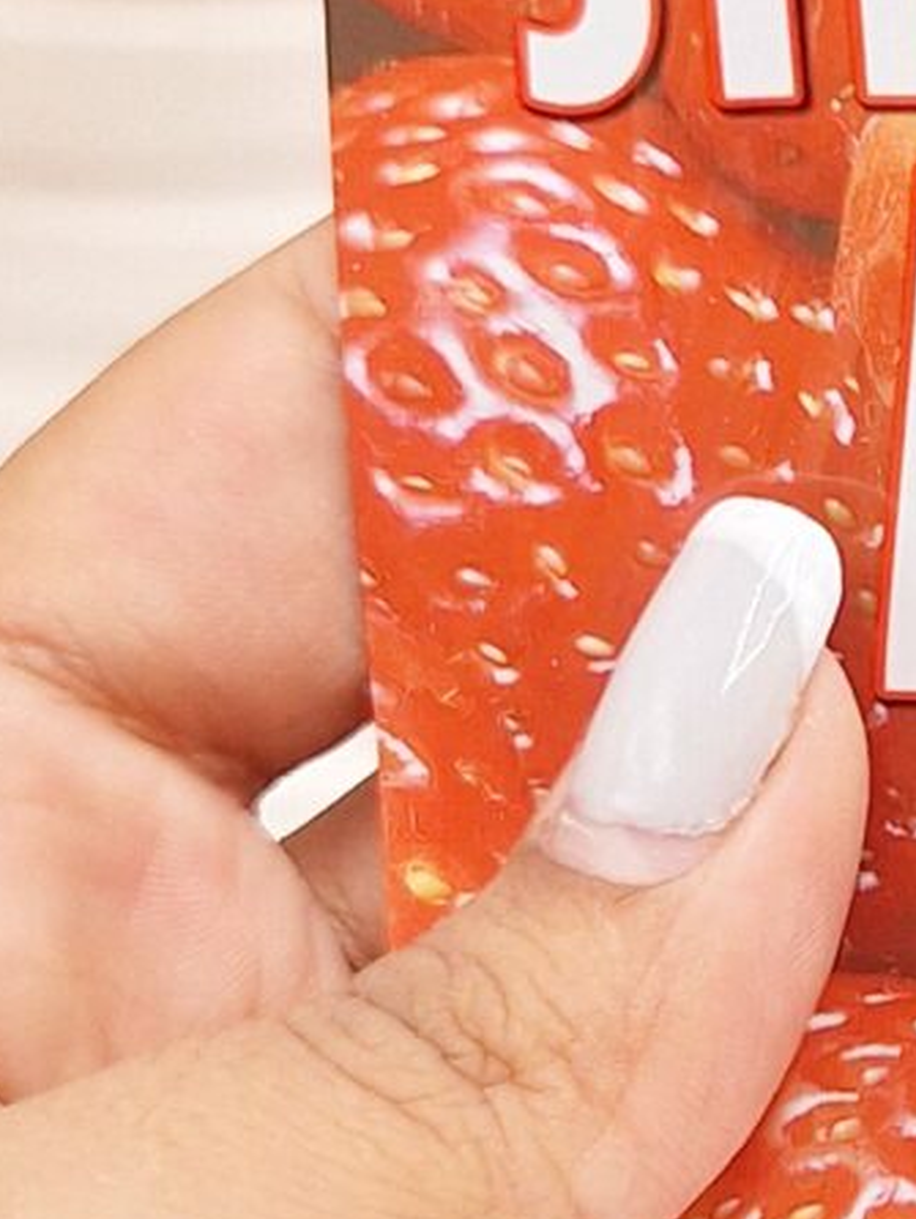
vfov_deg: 14.9
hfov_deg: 10.5
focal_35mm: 132
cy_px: 645
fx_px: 4653
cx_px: 1731
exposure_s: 1/455
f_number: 1.8
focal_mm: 5.54
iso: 40
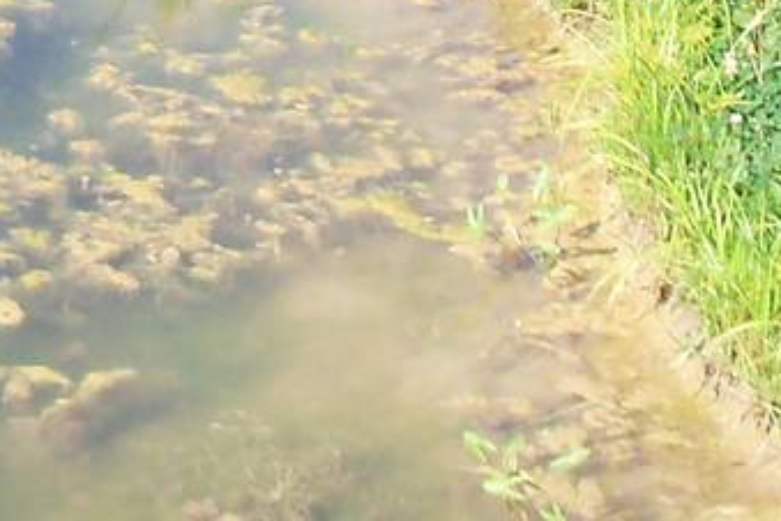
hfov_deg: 11.0
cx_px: -721
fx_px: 3731
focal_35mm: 172
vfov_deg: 7.6
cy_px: -604
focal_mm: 6.3
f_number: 3
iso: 80
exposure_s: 1/500
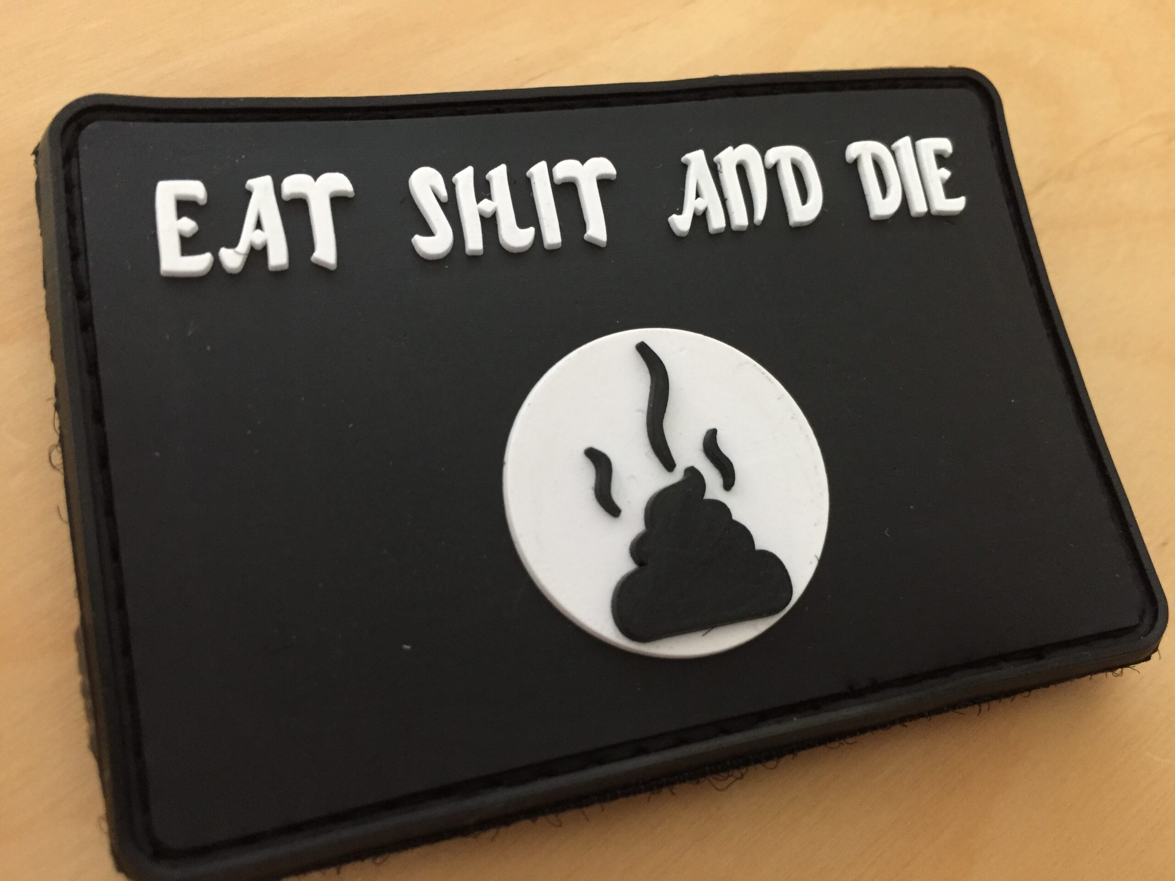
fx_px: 984
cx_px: 588
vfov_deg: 48.2
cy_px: 440
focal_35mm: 29
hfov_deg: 61.7
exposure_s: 1/33
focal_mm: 4.15
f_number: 2.2
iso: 200
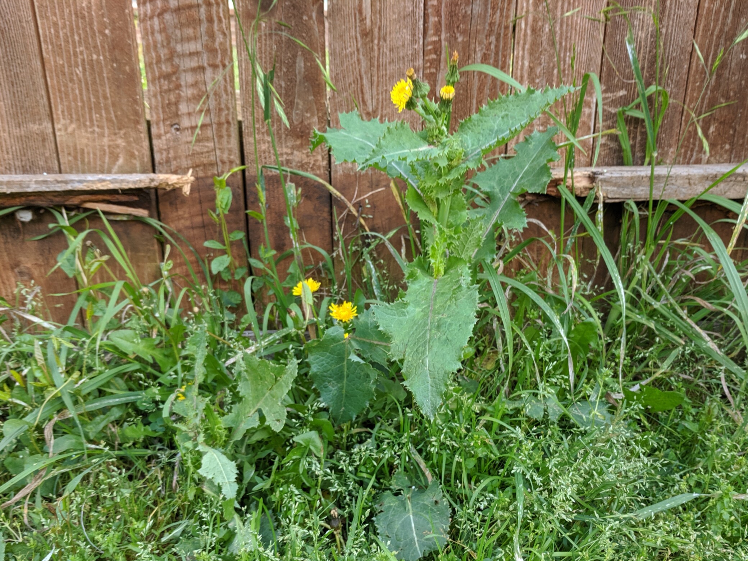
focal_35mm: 32
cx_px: 391
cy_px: 342
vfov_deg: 43.9
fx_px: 691
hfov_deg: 56.8
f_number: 2
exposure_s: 1/120
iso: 68
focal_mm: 4.67
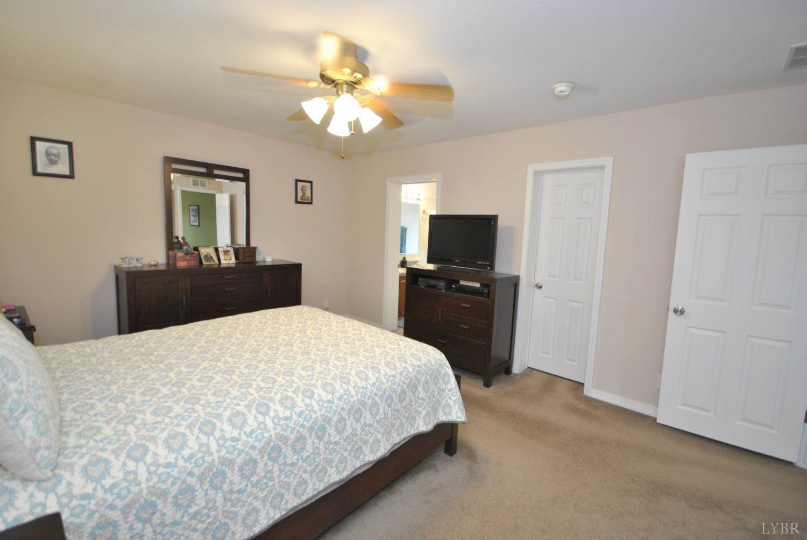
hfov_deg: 100.3
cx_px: 404
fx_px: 337
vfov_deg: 77.5
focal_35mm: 15
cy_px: 270
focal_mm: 10
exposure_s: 1/30
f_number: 4
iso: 400
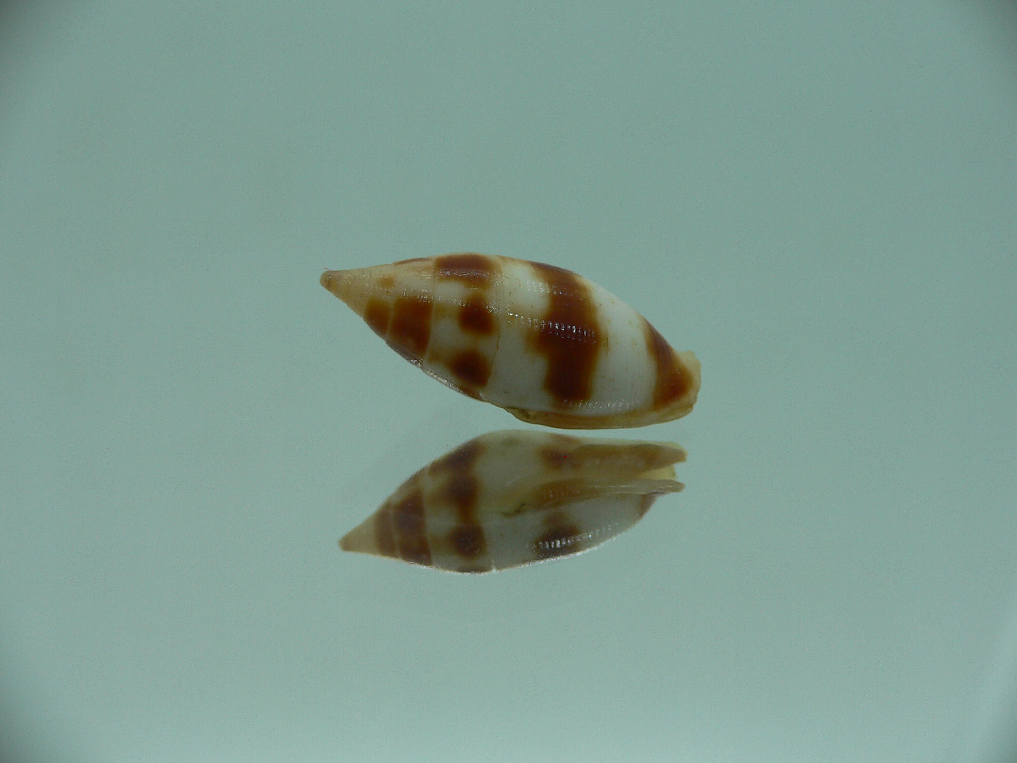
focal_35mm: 35
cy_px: 382
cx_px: 508
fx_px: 1028
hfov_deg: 52.6
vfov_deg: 40.7
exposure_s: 1/80
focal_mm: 4.6
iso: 80
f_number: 2.8
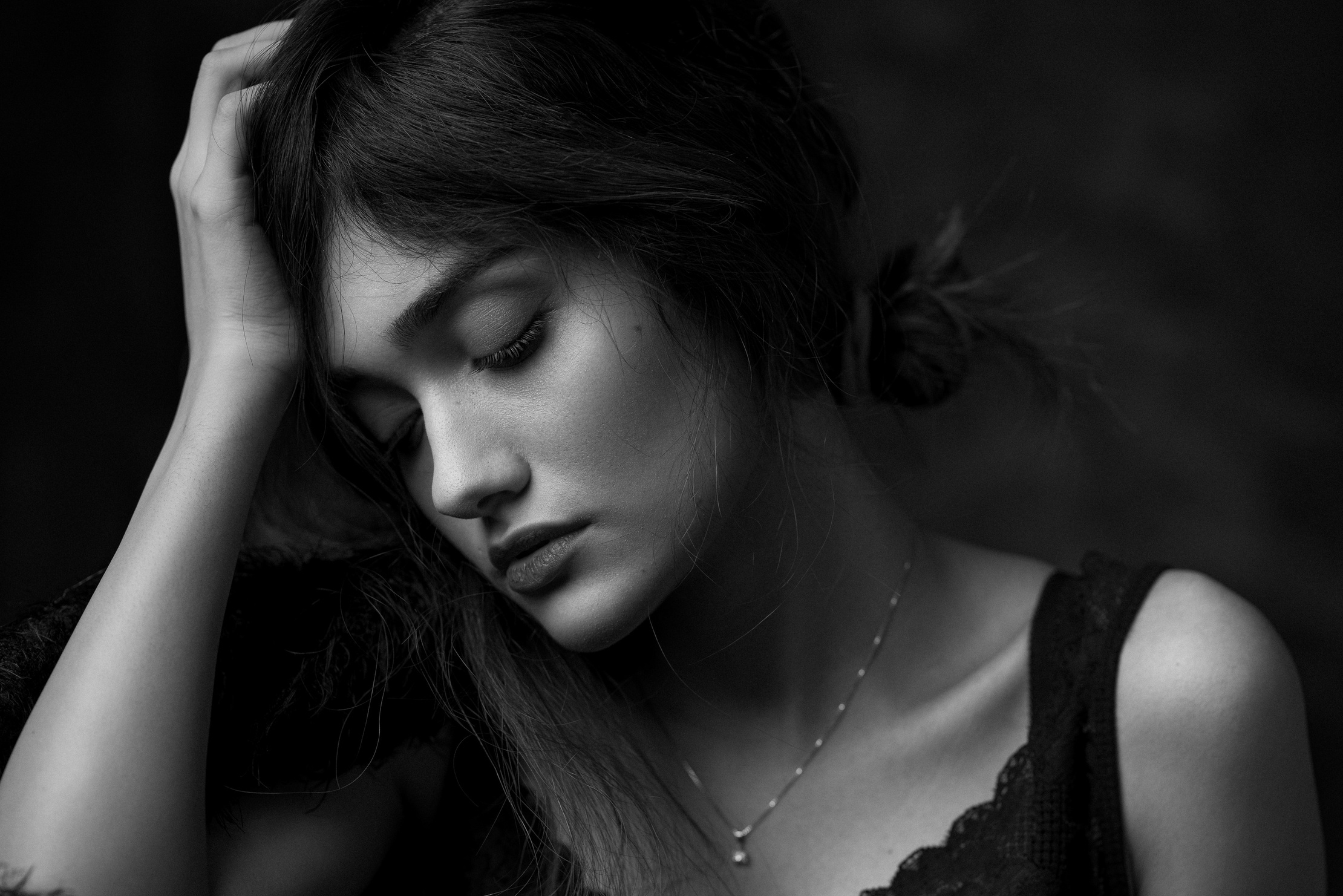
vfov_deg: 14.0
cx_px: 653
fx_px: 3656
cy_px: 490
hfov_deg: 20.8
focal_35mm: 98
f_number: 3.2
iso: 50
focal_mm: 85
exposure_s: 1/160
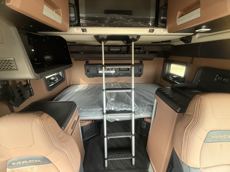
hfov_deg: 102.1
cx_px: 115
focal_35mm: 14
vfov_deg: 85.7
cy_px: 86
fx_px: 93
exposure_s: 1/60
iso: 500
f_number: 2.2
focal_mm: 2.22
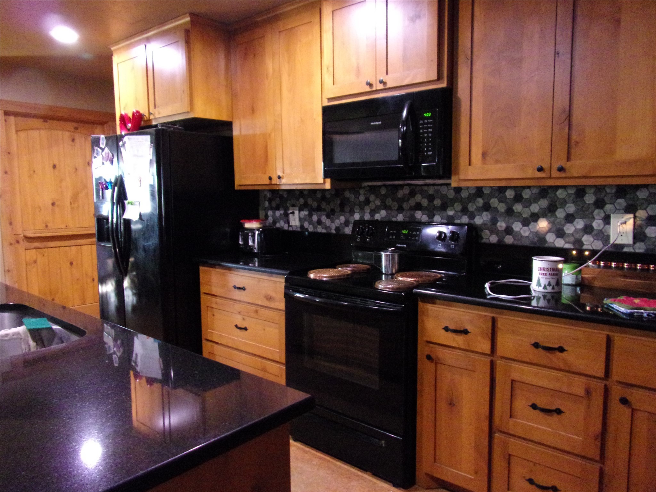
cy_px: 246
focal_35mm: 24
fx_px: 455
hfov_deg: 71.6
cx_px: 328
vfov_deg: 56.8
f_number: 3.3
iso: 800
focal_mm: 4.3
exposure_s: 1/16
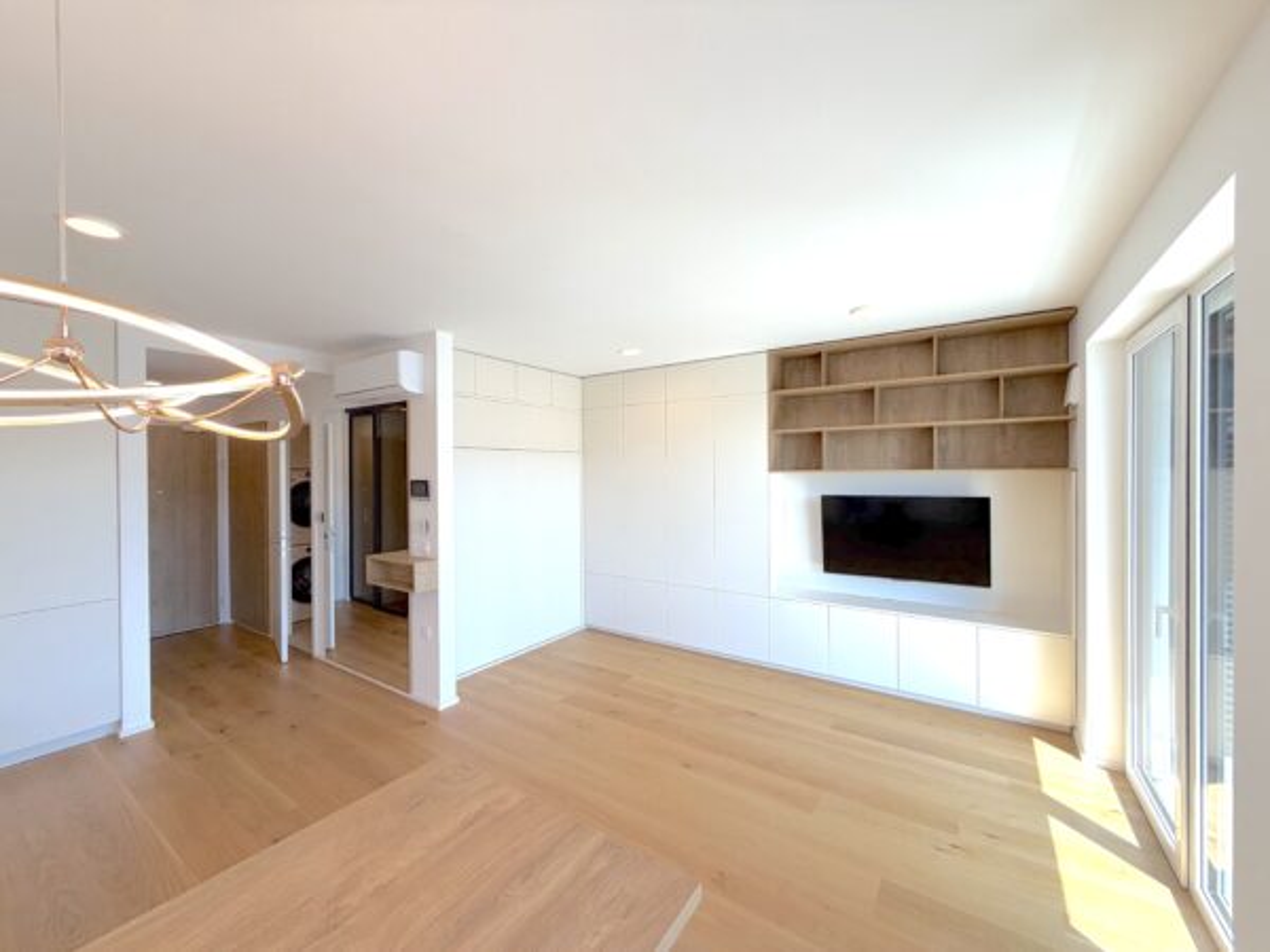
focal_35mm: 14
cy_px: 476
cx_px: 635
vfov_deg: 85.7
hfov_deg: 102.1
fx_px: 514
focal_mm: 2.22
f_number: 2.2
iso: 50
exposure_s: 1/161
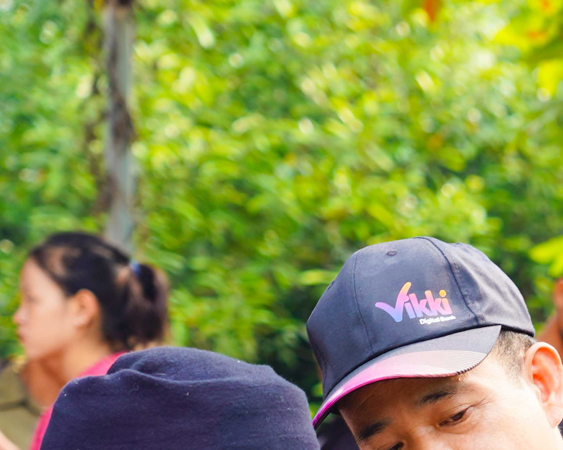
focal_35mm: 215
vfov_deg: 7.1
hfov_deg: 8.8
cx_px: 746
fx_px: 3582
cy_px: 630
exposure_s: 1/125
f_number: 5
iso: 100
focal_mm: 66
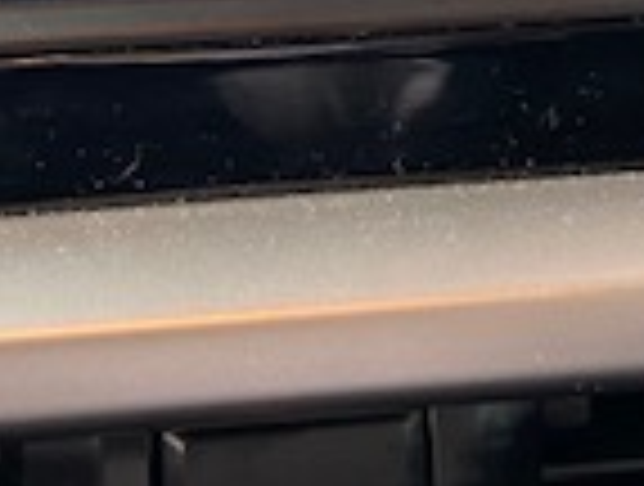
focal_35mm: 116
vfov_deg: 11.7
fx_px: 2164
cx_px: 207
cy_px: -436
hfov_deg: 16.9
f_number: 1.8
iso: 160
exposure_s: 1/50
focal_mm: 4.25
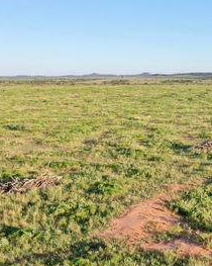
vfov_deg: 37.4
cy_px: 139
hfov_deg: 27.7
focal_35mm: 50
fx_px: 393
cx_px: 231
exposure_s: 1/160
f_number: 6.3
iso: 100
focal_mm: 10.26
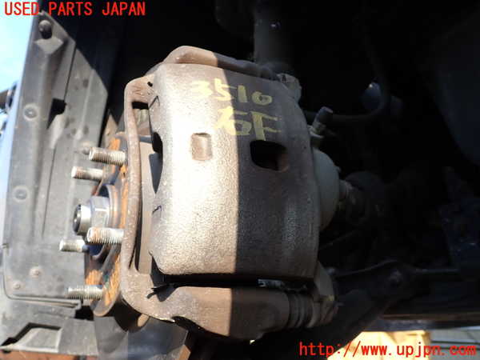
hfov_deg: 60.0
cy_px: 180
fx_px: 416
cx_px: 240
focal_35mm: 30
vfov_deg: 46.8
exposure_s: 1/250
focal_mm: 5.4
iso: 100
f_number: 3.2
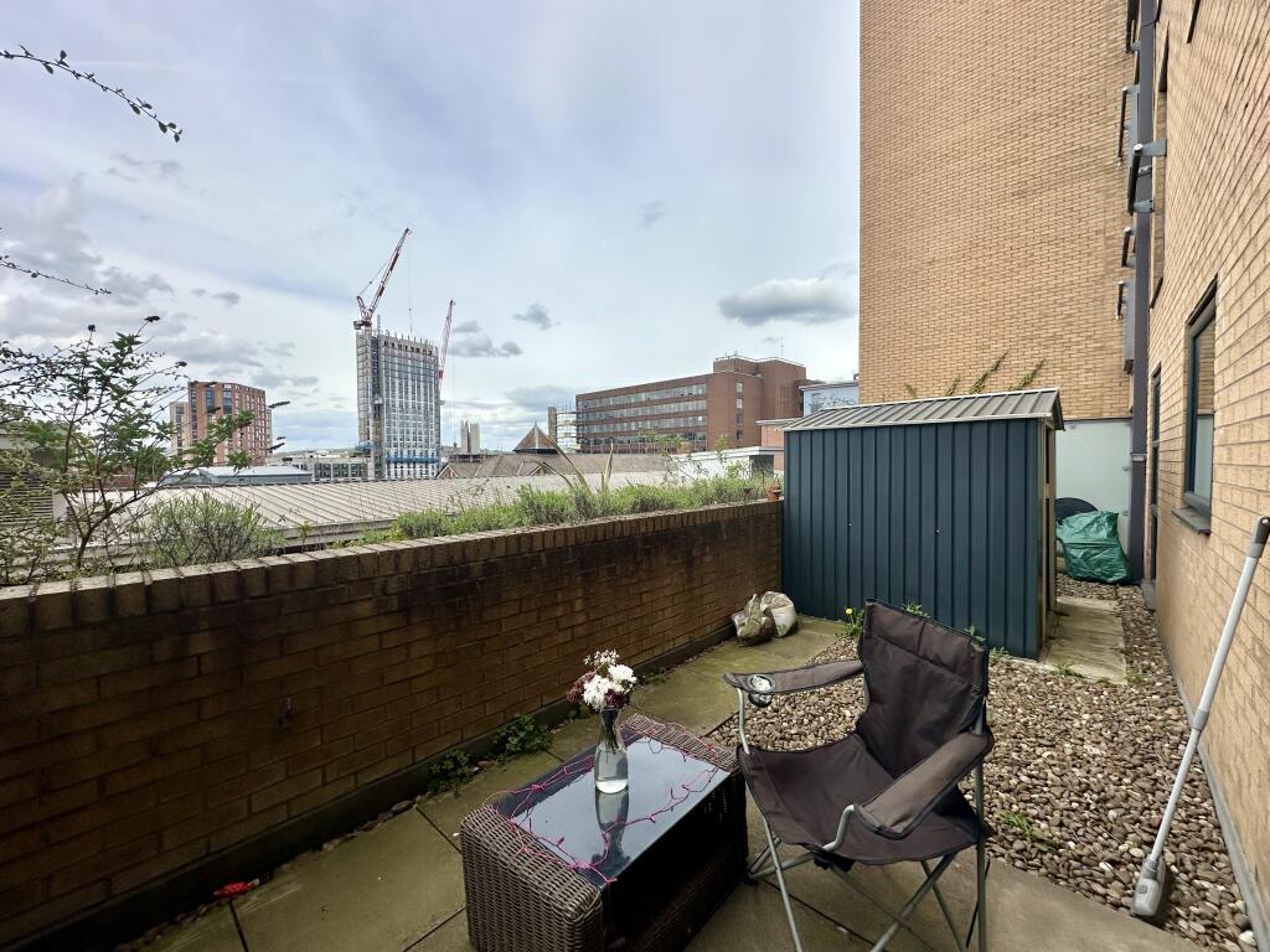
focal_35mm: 14
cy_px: 476
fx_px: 514
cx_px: 635
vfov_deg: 85.7
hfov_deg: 102.1
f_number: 2.2
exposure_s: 1/1742
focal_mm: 2.22
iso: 40
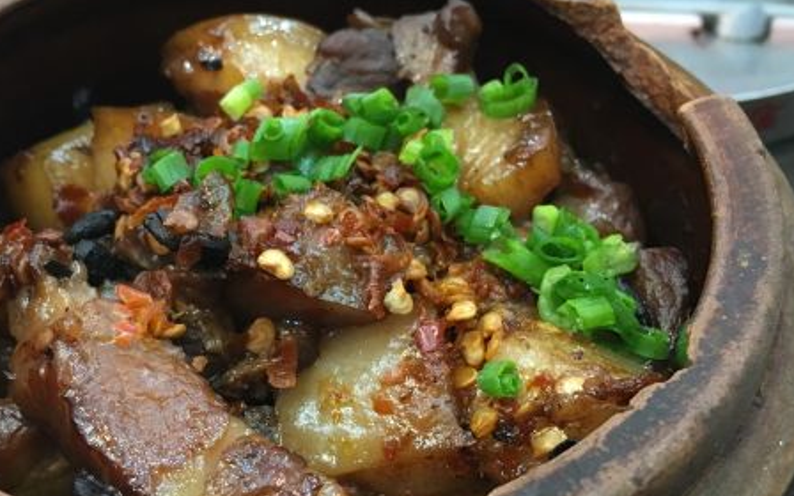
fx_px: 1039
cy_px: 309
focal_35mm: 48
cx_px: 268
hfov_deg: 41.3
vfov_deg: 26.8
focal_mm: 4.15
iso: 200
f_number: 2.2
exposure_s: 1/20
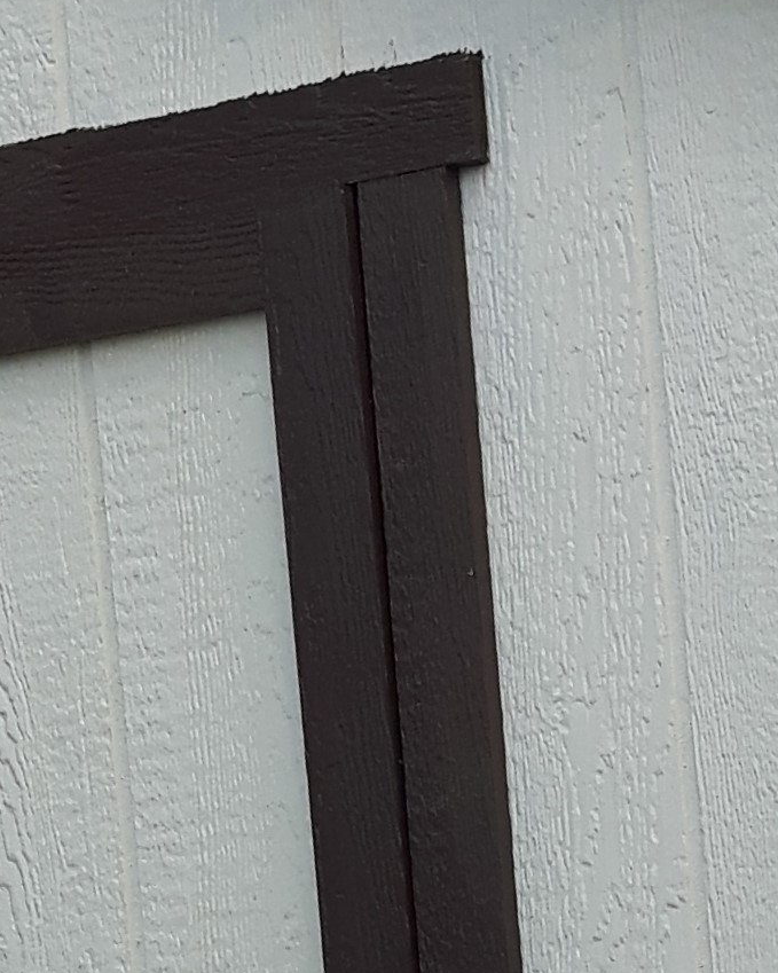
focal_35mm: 129
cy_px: 1088
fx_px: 3714
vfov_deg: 14.6
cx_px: 490
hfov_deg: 12.0
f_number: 1.9
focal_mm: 3.7
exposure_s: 1/669
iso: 40
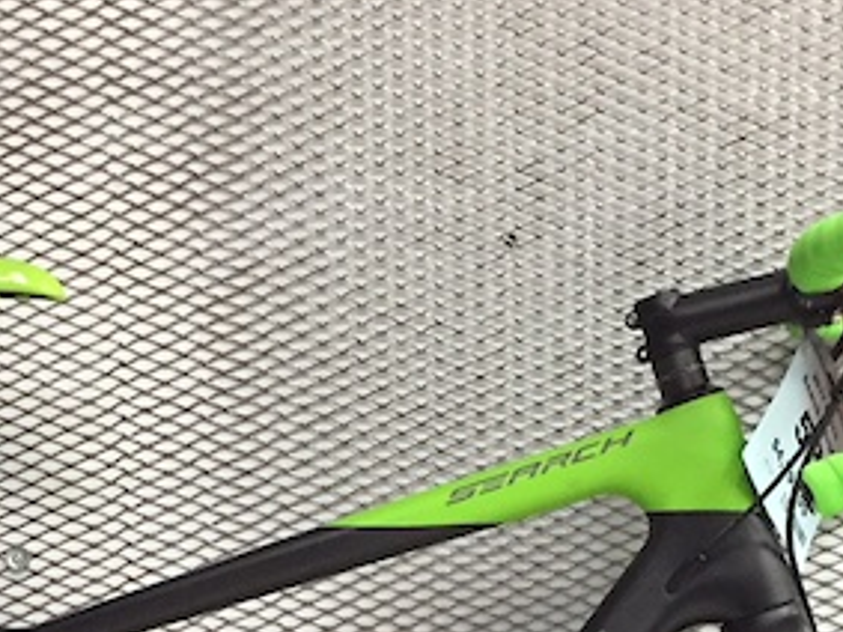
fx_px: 1996
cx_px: 363
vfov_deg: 17.0
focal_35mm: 82
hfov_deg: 23.8
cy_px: 808
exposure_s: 1/30
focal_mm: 4.15
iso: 250
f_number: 2.2
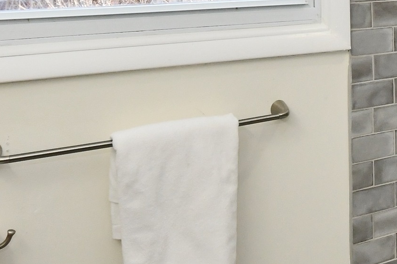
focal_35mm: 55
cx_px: 347
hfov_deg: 34.5
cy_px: -18
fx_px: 606
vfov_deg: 23.3
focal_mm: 10
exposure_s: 1/125
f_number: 6.3
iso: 640
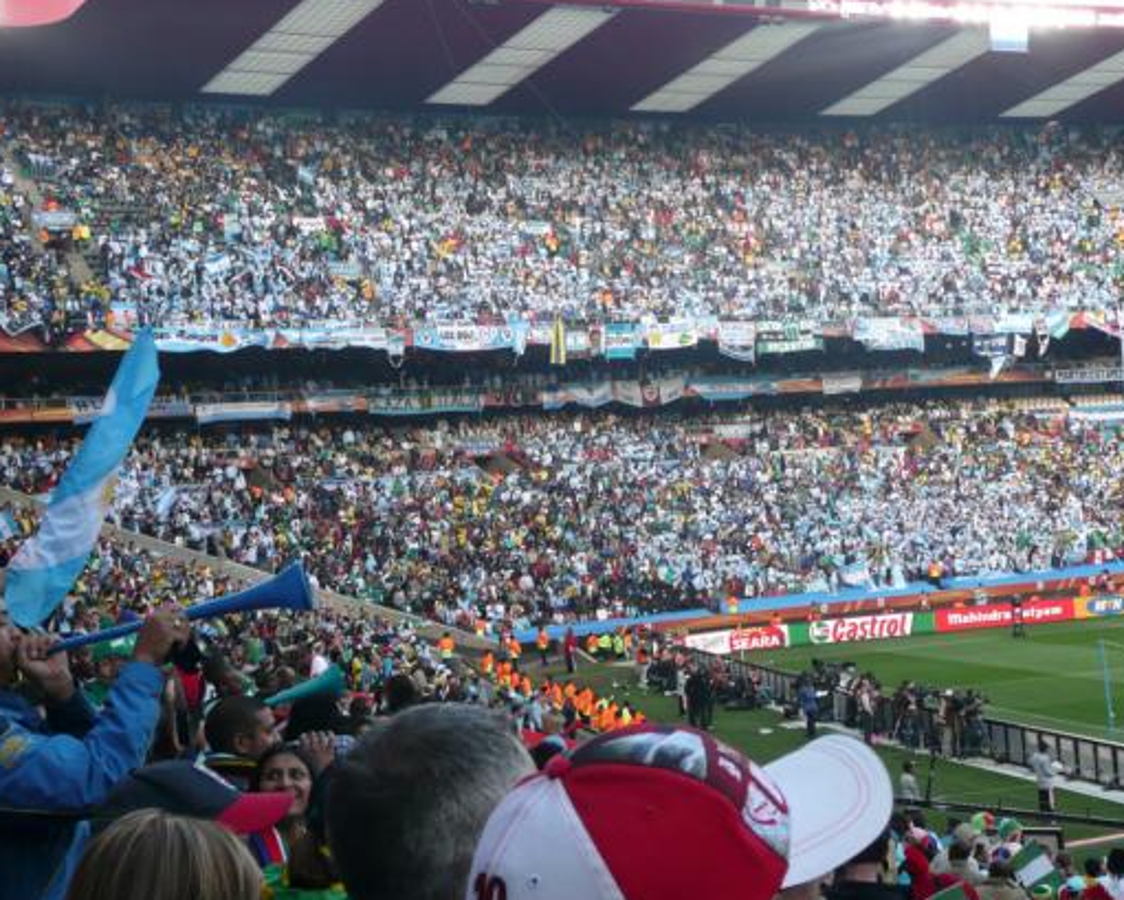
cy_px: 416
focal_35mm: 55
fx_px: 1830
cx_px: 576
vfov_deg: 27.6
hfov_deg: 34.1
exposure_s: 1/100
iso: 100
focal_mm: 7.3
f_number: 4.1
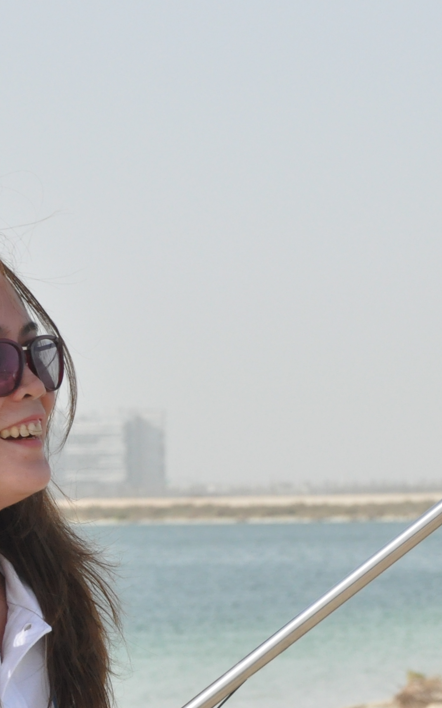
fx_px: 4567
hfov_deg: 5.5
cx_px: 421
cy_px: 474
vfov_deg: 8.8
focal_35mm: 237
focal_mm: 62
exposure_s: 1/1250
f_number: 9
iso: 800
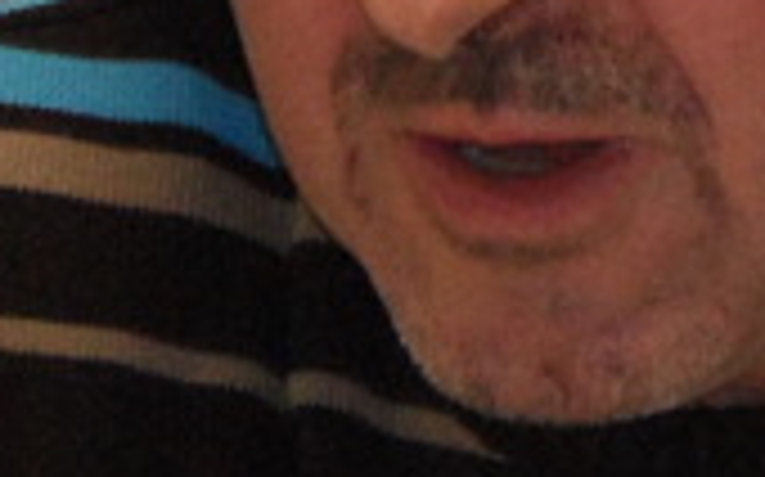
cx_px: 544
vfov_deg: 1.2
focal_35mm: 1079
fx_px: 22481
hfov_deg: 1.9
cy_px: -54
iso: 400
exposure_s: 1/60
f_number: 4.4
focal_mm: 29.7
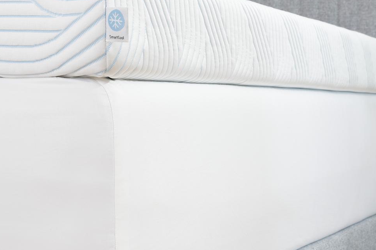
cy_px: 112
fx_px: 1065
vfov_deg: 13.4
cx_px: 106
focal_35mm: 102
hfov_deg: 19.9
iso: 200
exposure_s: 1/4
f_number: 16
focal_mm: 49
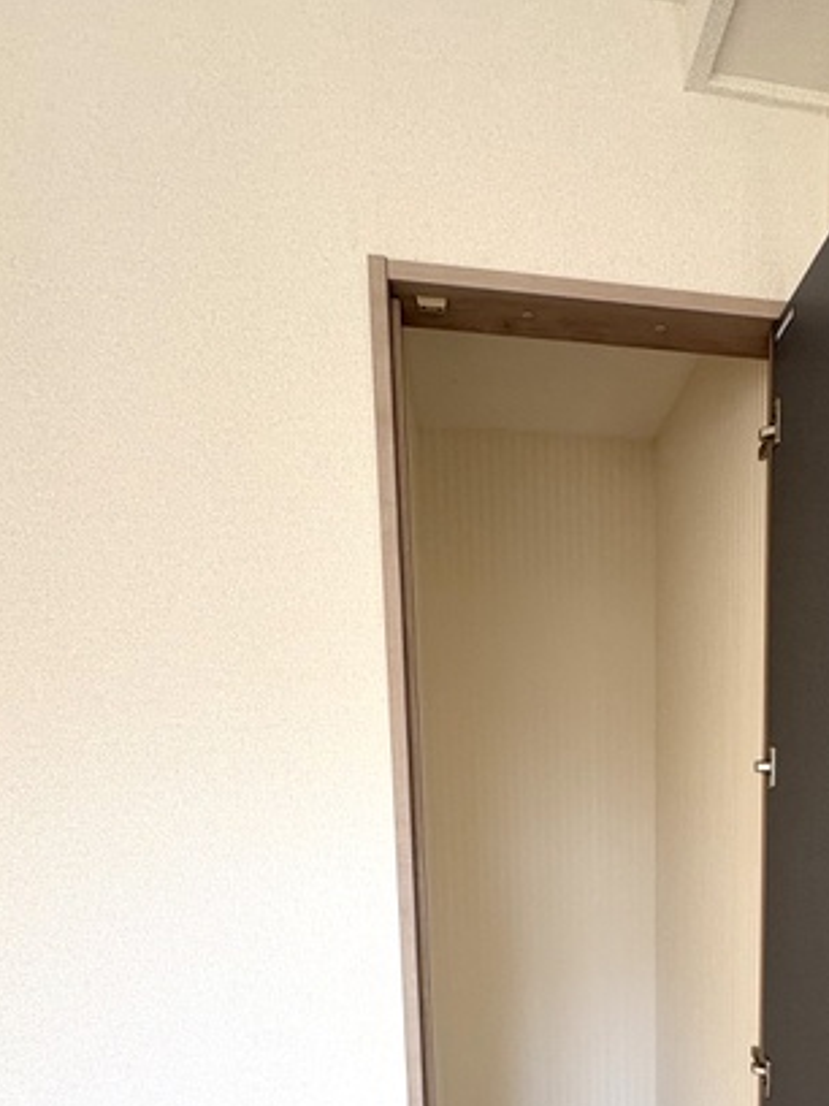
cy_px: 857
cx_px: 605
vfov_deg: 66.2
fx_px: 766
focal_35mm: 24
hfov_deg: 54.6
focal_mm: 2.22
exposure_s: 1/99
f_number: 2.2
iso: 64
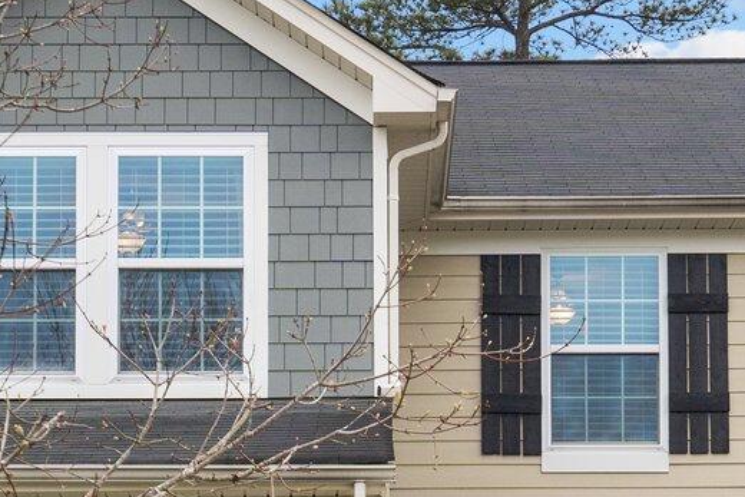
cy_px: 723
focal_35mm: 126
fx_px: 2608
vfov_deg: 10.5
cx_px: 319
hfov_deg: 16.3
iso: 800
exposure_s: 1/200
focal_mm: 32
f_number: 4
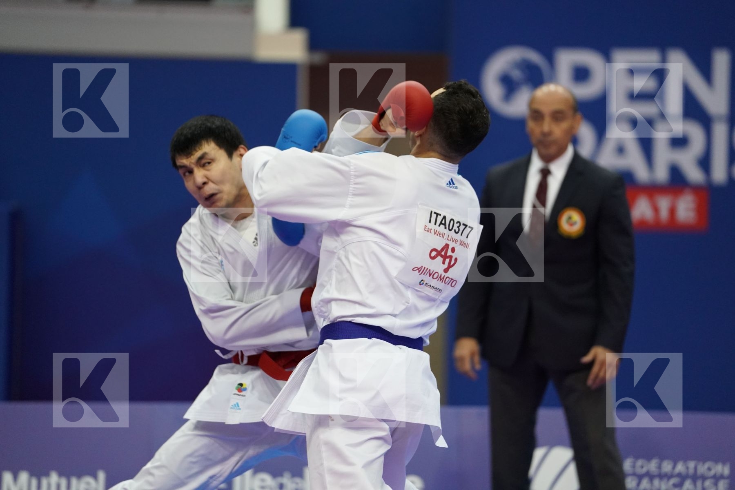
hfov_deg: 10.3
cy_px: 245
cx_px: 368
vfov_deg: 6.9
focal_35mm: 200
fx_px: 4083
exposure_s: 1/1000
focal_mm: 200
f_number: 2.8
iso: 4000
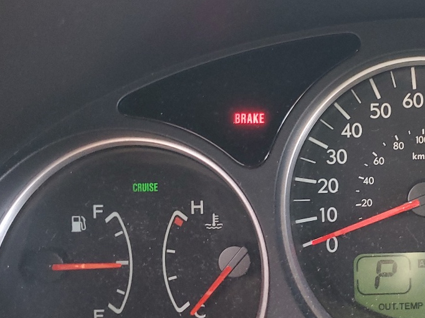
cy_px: 199
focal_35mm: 61
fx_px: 749
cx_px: 401
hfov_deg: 30.0
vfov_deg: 24.0
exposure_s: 1/60.2
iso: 131
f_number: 1.5
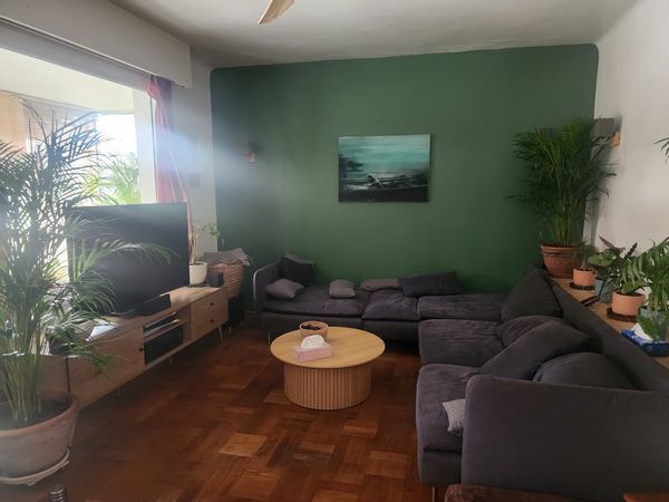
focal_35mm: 23
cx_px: 334
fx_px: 445
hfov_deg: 73.9
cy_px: 251
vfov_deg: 58.9
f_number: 1.8
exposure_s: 1/24
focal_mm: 6.4
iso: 1000
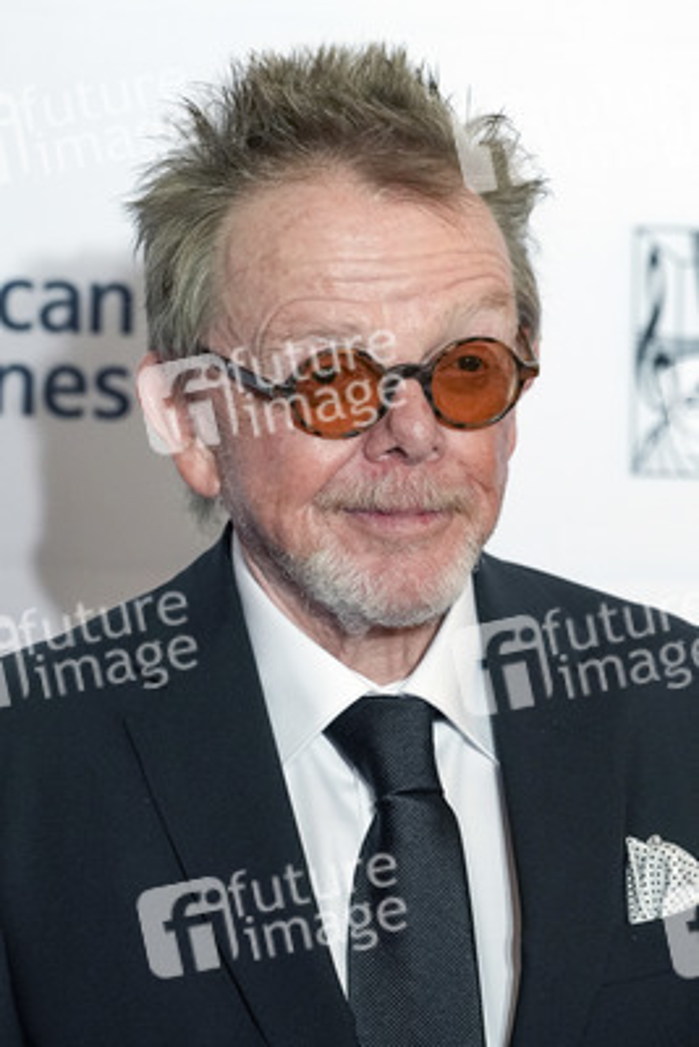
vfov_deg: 9.2
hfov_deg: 6.1
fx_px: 6518
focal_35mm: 224
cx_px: 350
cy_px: 524
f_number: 7.1
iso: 8000
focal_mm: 224
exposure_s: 1/400
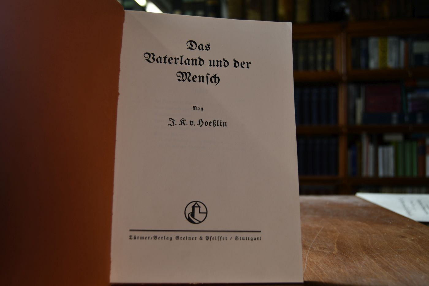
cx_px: 214
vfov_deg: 40.0
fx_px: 393
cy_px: 143
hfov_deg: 57.2
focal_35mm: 33
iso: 400
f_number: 4
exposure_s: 1/250
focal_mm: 22
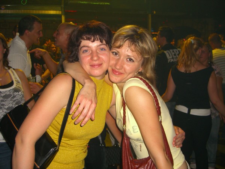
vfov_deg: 37.7
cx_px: 112
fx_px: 247
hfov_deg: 49.0
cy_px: 84
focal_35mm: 38
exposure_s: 1/60
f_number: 2.8
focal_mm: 7.9
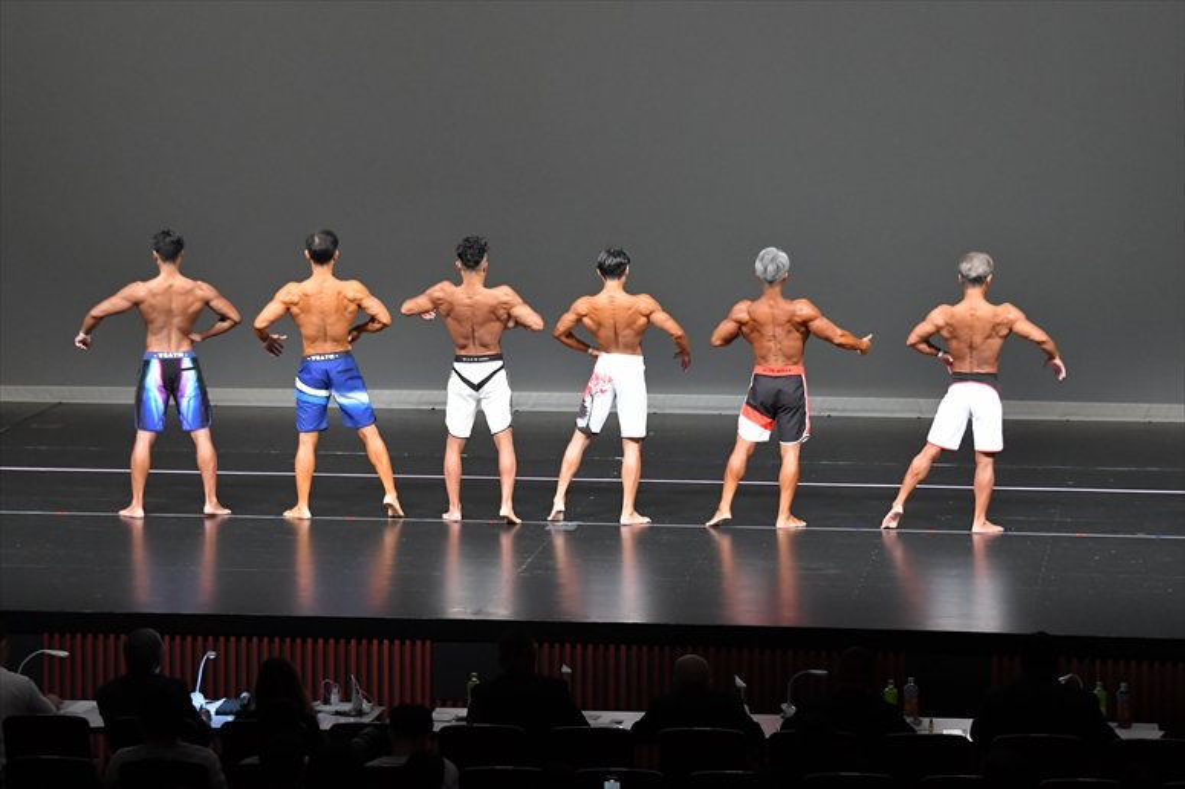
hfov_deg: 14.9
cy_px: 394
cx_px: 592
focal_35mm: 138
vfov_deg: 9.9
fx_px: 4540
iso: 5000
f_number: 5.6
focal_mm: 92
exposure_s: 1/400
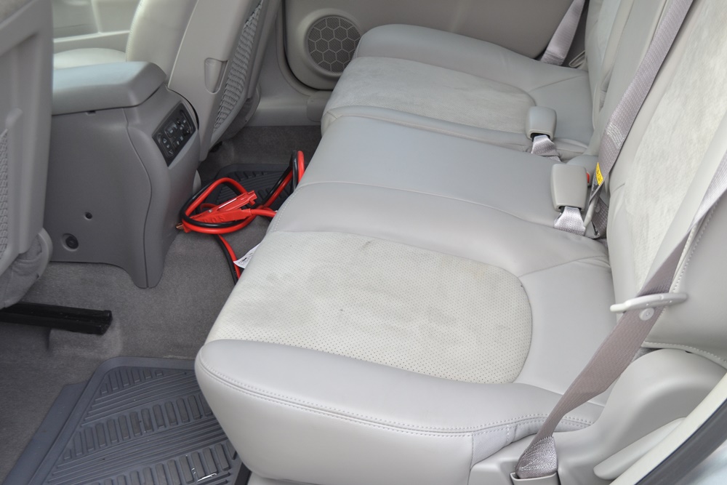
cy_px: 242
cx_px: 364
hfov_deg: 45.0
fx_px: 879
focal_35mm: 44
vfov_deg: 30.9
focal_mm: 29
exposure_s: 1/100
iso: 400
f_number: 5
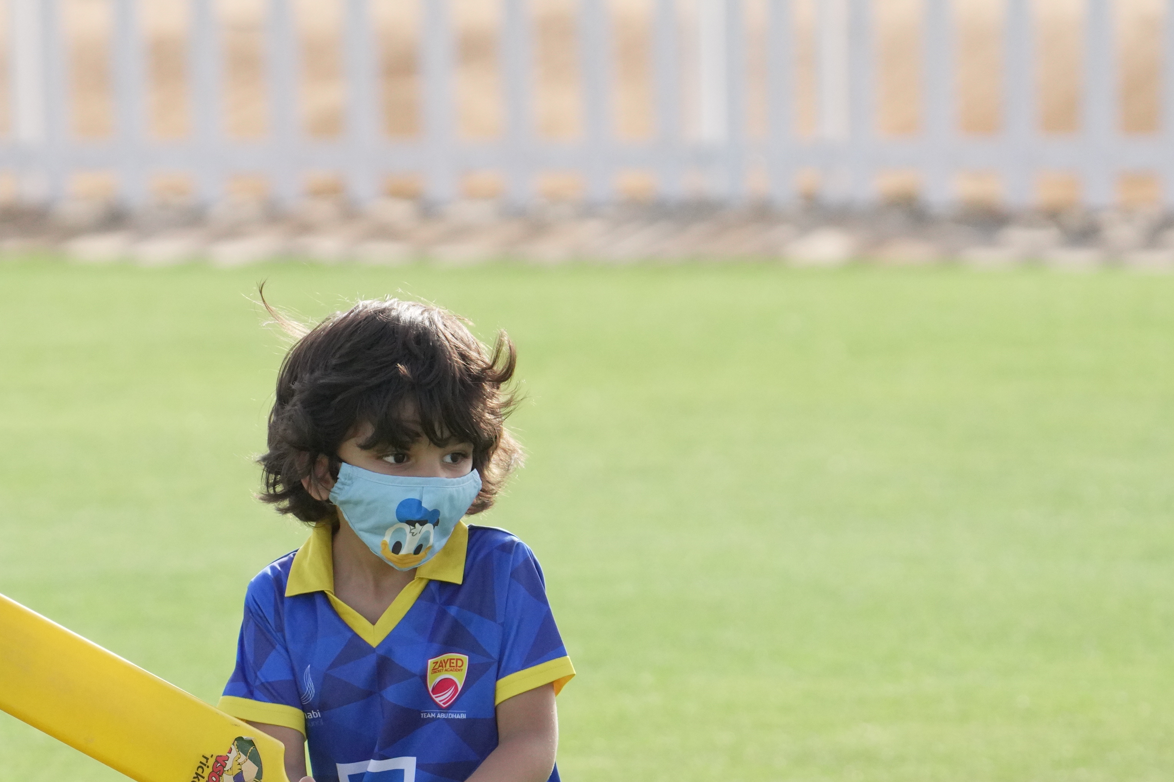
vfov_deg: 2.5
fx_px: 17868
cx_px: 435
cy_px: 699
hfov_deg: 3.8
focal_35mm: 548
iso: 3200
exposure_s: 1/4000
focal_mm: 268
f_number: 7.1
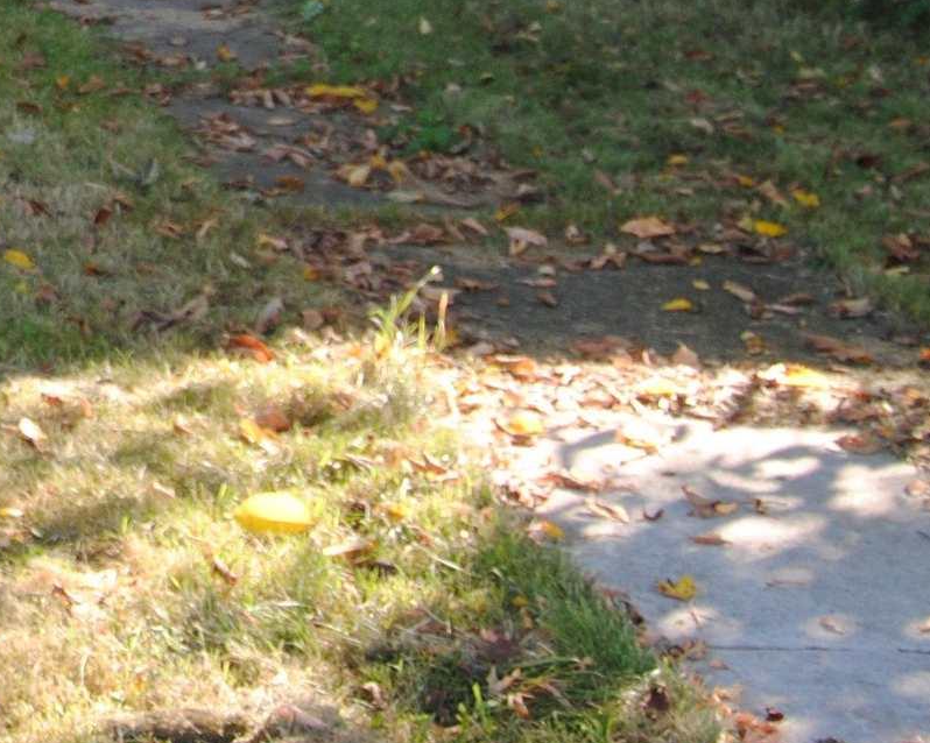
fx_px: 3434
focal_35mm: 125
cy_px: -429
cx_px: -535
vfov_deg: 11.7
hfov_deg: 14.2
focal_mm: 23
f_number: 5.6
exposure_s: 1/125
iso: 180
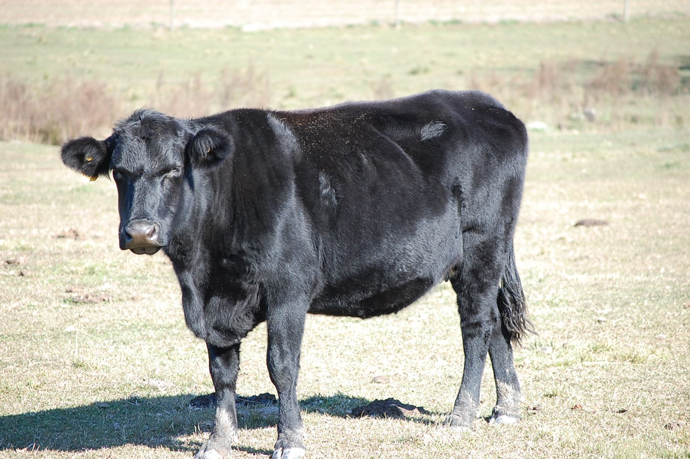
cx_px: 345
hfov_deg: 11.4
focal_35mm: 180
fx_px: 3447
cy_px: 230
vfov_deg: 7.6
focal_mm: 120
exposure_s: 1/400
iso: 400
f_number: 5
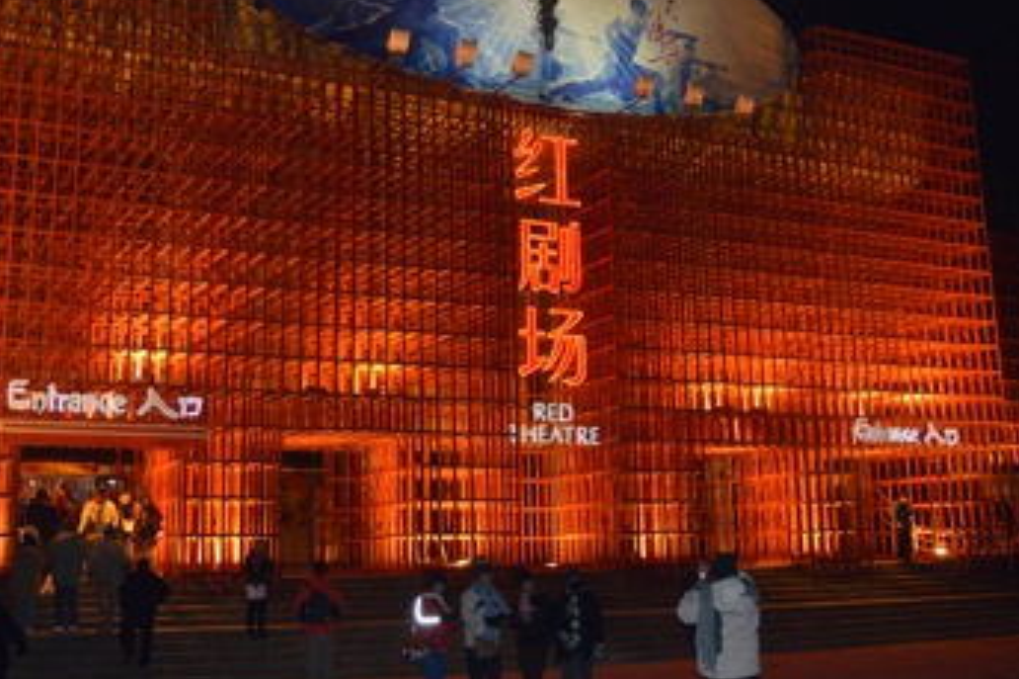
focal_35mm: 46
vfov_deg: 29.1
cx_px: 507
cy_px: 268
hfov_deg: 42.8
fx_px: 1301
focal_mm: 24
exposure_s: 1/25
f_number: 4
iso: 400
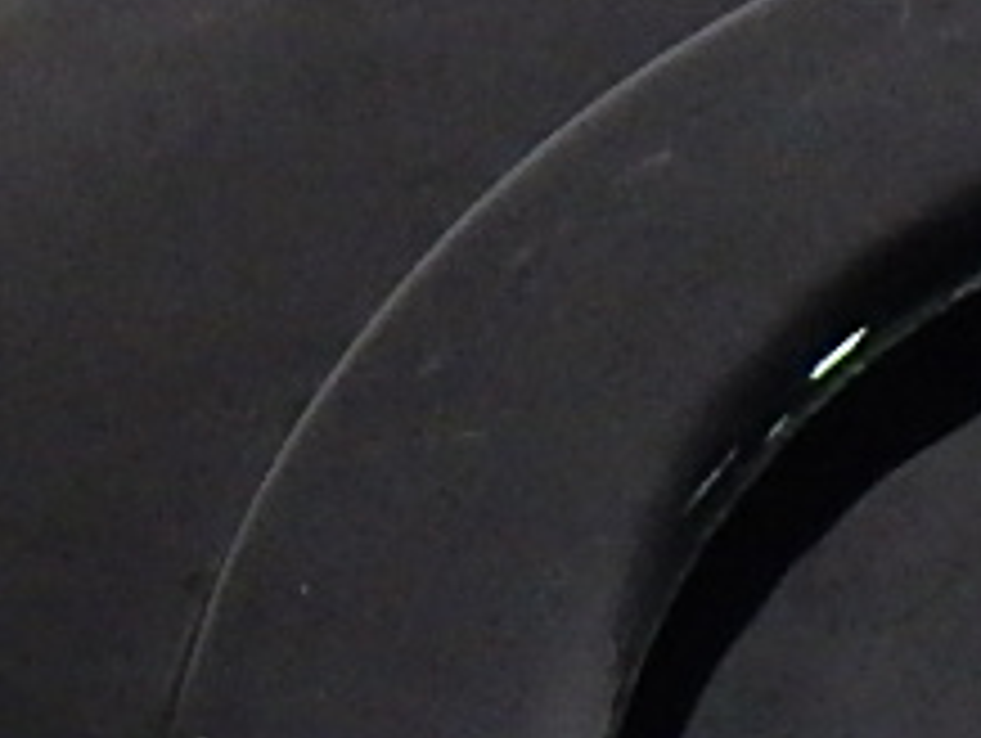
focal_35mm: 249
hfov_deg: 7.8
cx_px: 1364
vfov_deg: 5.8
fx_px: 7064
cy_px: 1710
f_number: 3.3
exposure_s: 1/100
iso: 400
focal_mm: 6.1
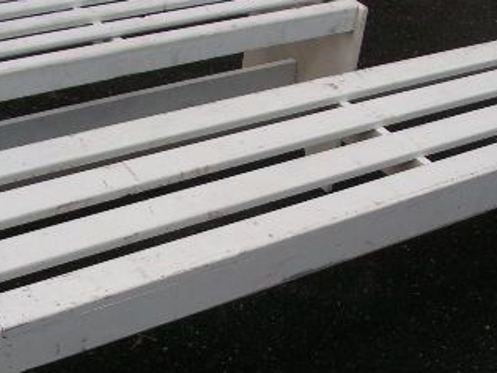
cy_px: 236
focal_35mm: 73
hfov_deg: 26.7
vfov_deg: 20.1
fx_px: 1048
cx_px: 256
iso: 64
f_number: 3.2
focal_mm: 6
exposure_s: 1/400
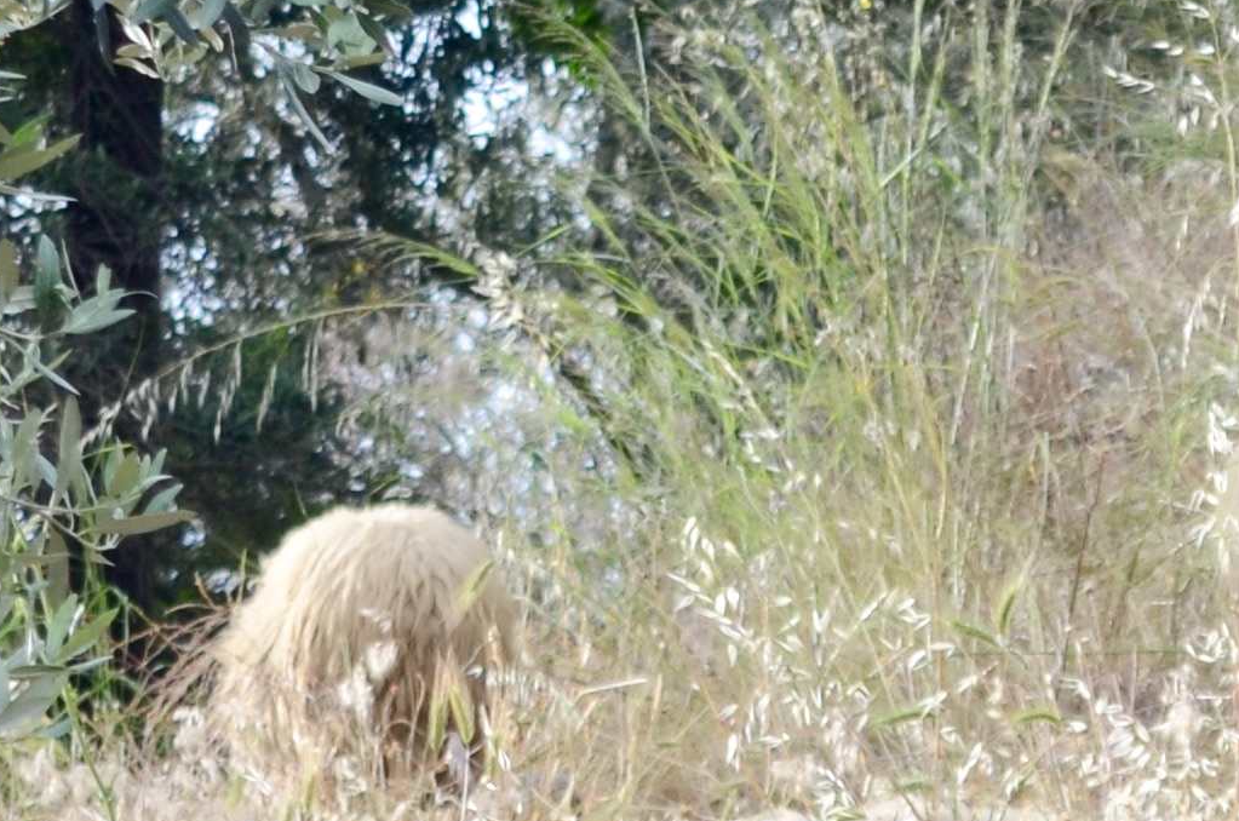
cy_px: 1169
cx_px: 2095
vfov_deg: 2.0
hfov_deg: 3.0
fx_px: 23580
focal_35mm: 686
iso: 200
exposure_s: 1/160
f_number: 6.3
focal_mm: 95
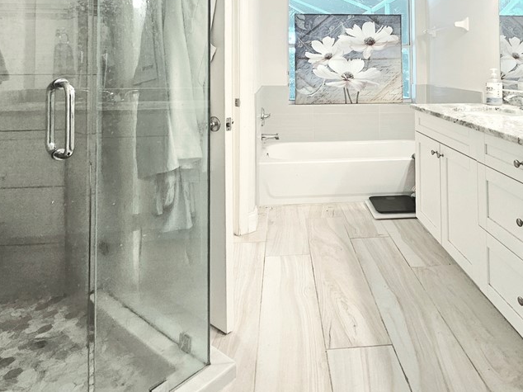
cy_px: 159
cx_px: 322
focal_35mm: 21
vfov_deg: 62.9
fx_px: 317
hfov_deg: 77.8
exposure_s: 1/60.2
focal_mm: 2.2
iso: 160
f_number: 2.2
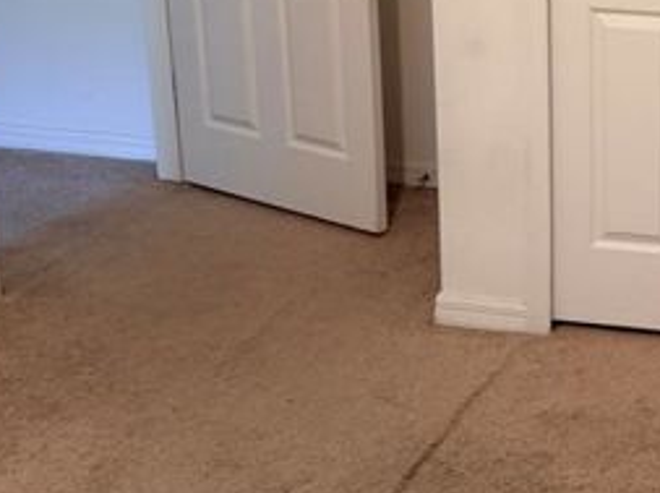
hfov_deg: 25.8
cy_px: 3
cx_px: 800
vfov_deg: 21.1
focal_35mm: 67
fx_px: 1276
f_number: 1.78
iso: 160
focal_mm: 6.76
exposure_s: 1/60
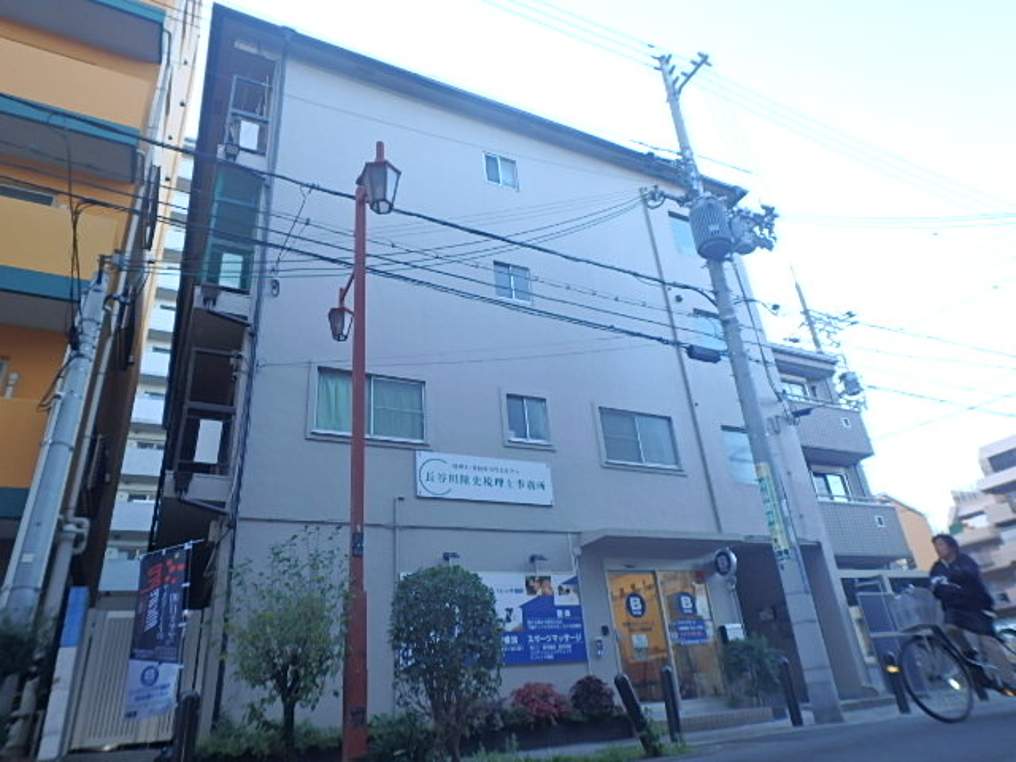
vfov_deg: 58.9
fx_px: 675
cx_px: 508
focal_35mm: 23
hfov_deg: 73.9
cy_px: 381
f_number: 3.8
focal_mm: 4
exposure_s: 1/80
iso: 125
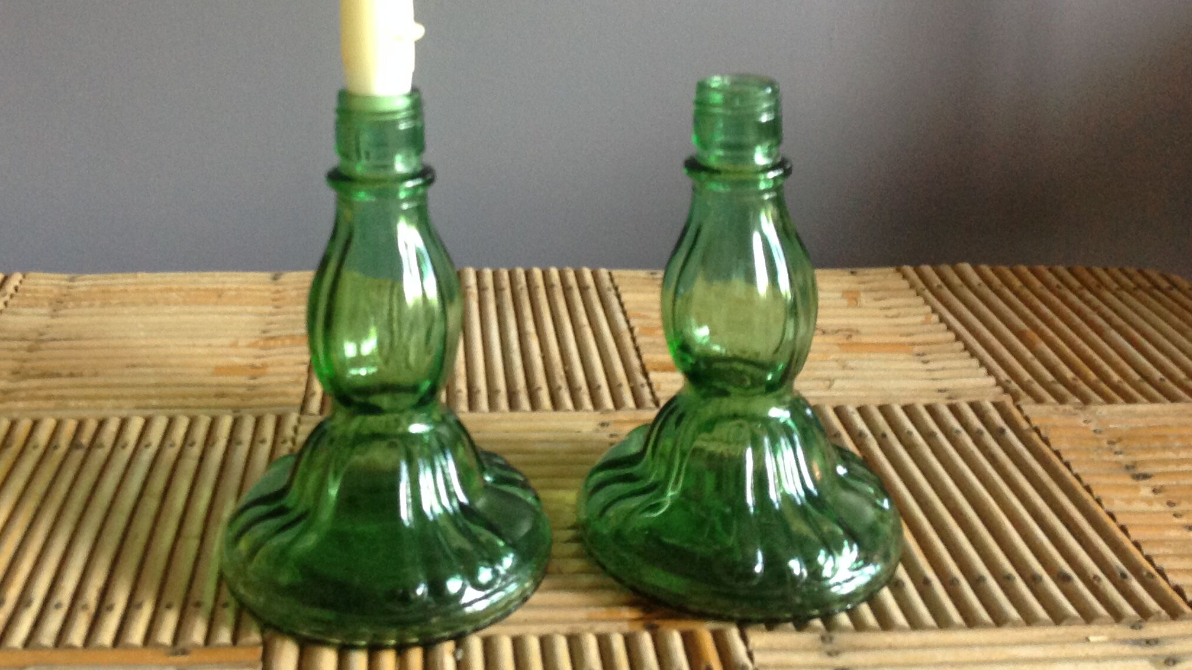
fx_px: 1549
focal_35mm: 49
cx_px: 491
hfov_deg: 41.9
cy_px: 109
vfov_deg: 24.0
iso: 160
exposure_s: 1/15
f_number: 2.4
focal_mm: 4.28
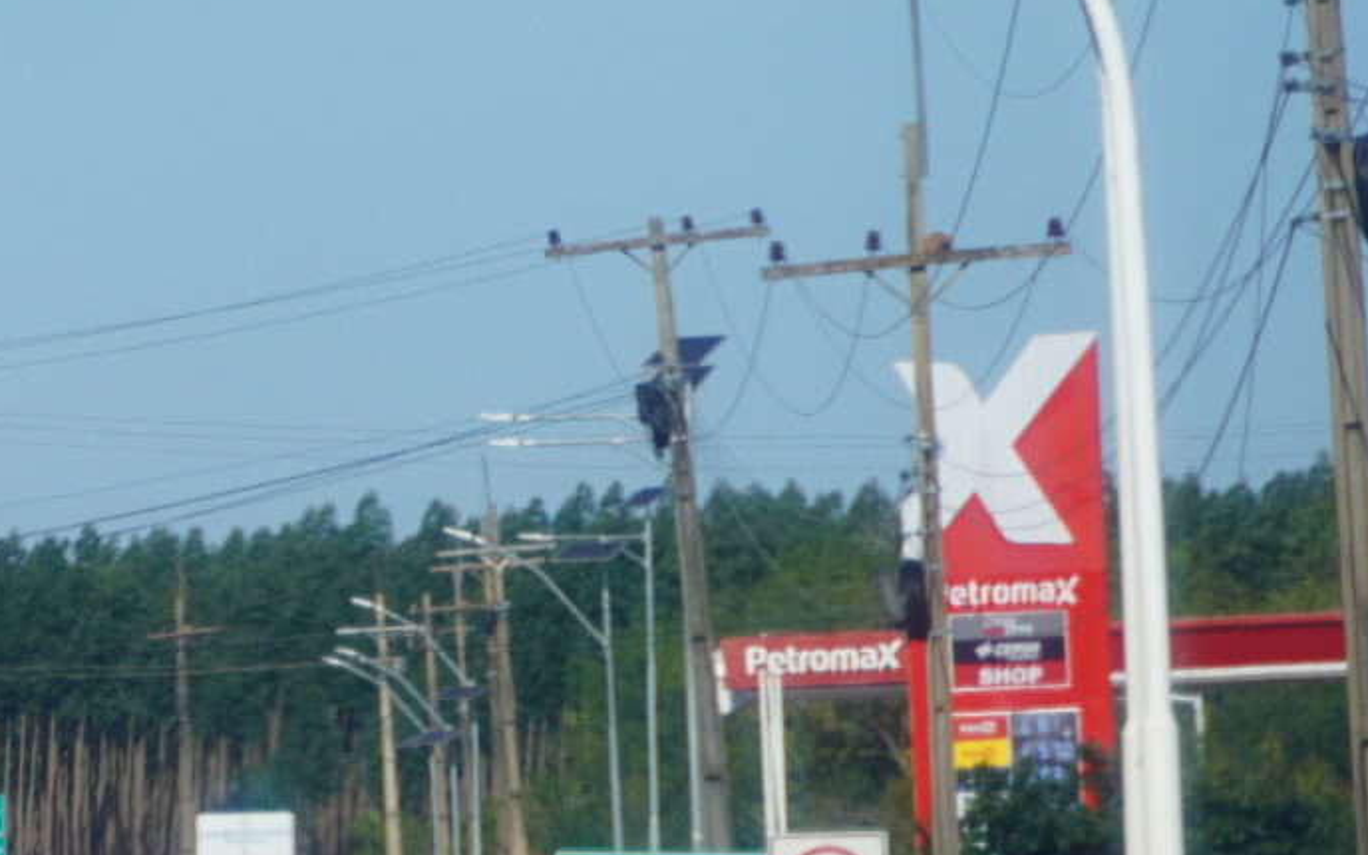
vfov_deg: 1.8
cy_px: 488
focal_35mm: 740
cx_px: -998
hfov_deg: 2.8
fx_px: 27589
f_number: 6.7
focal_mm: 130
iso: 100
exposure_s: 1/250
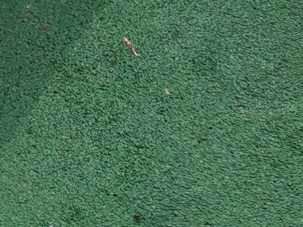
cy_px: -267
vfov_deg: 9.6
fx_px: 1233
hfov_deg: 13.9
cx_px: 58
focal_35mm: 141
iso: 100
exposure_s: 1/1280
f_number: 1.8
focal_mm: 3.82
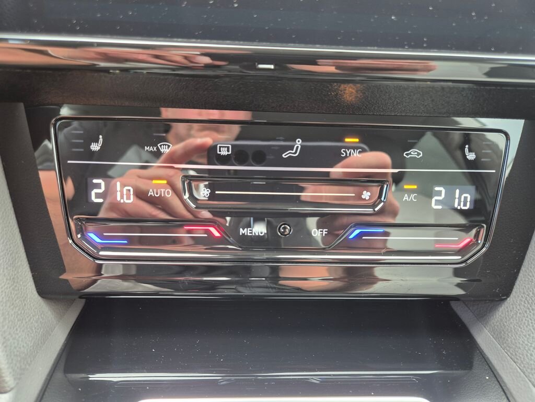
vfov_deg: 58.9
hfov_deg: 73.9
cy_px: 201
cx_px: 268
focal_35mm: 23
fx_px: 355
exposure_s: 1/51
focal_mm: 5.4
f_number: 1.8
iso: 250
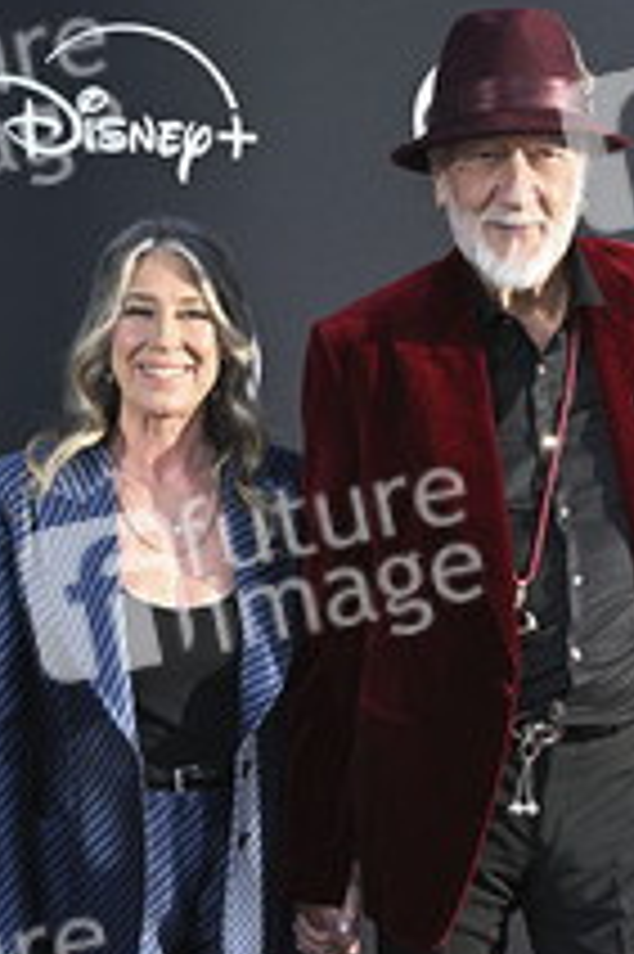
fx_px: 1746
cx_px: 382
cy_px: 801
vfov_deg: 29.6
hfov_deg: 20.6
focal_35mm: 66
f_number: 8
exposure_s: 1/320
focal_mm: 35
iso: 250
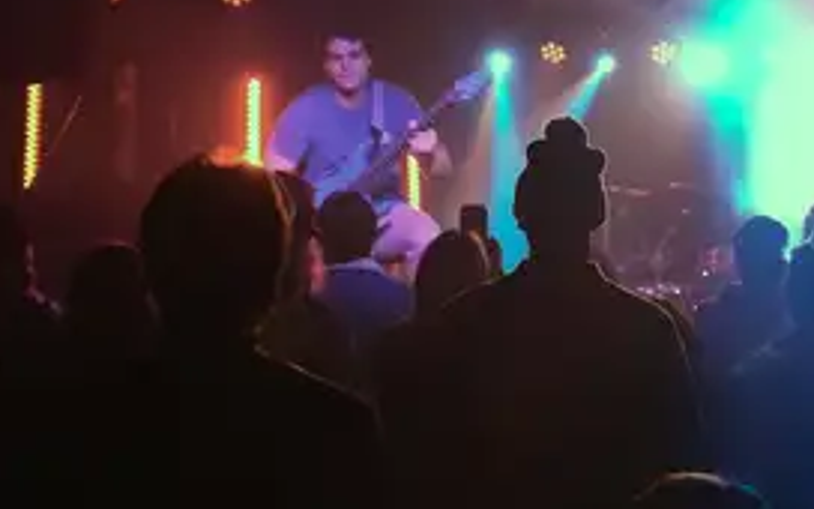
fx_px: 2396
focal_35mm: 108
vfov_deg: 12.1
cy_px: 216
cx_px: 790
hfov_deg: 18.8
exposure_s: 1/60
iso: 500
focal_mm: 48
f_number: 2.8
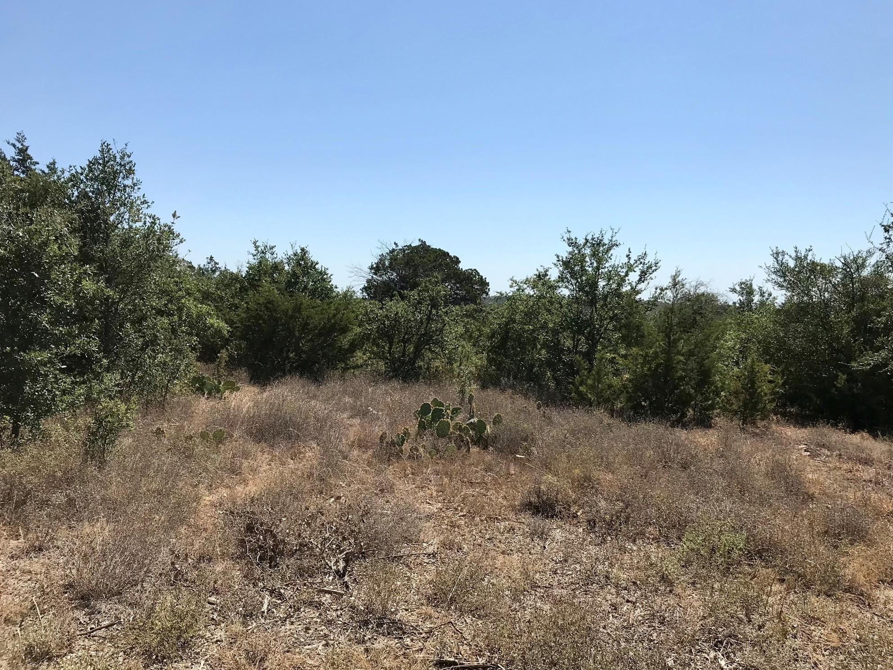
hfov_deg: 61.7
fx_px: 748
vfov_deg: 48.2
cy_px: 331
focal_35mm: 29
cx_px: 439
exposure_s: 1/3690
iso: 20
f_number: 1.8
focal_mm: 3.99
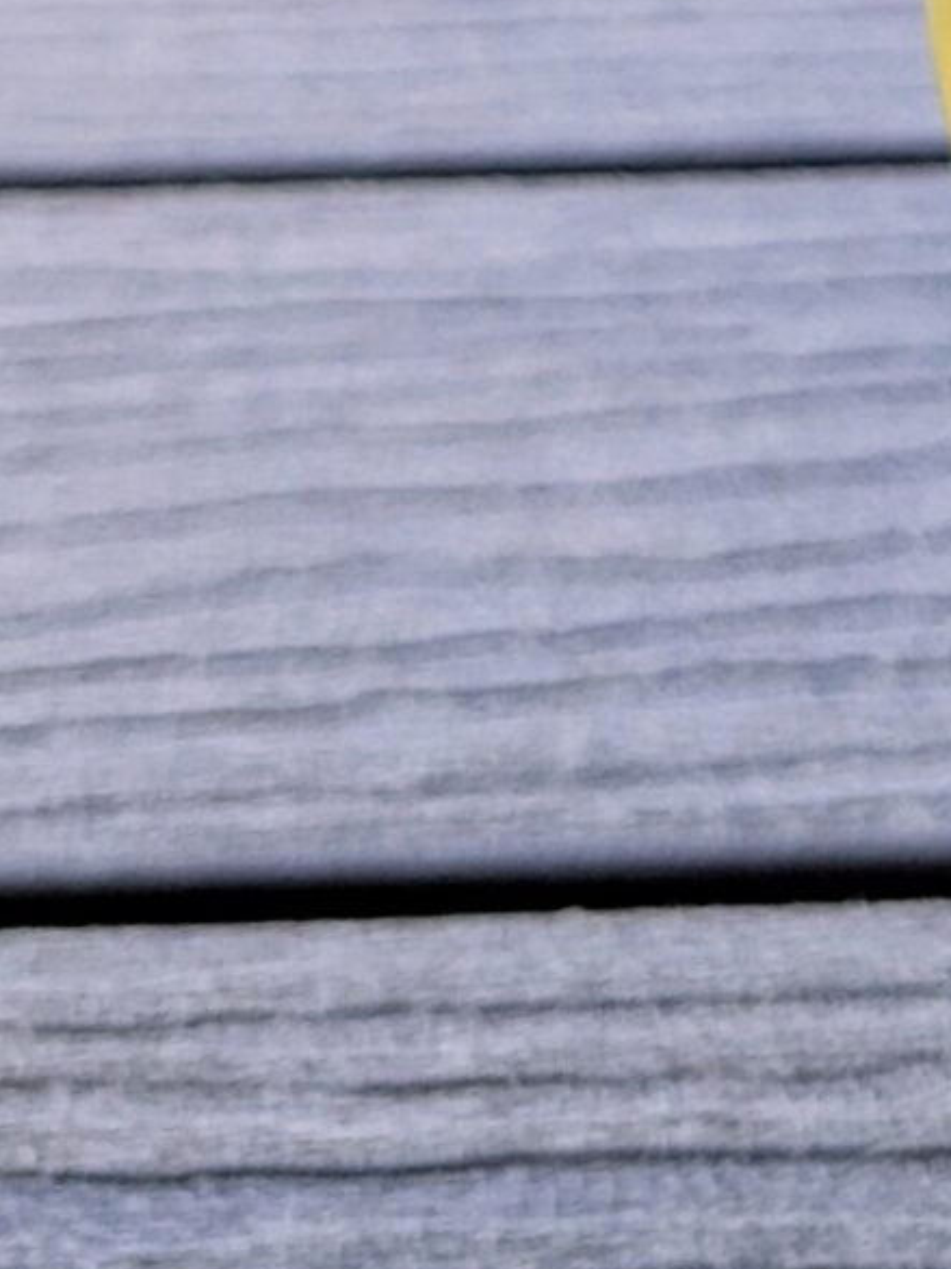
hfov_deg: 11.7
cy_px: -777
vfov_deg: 15.1
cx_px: 1662
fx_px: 4326
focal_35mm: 118
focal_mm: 4.38
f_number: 1.73
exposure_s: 1/371
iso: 39
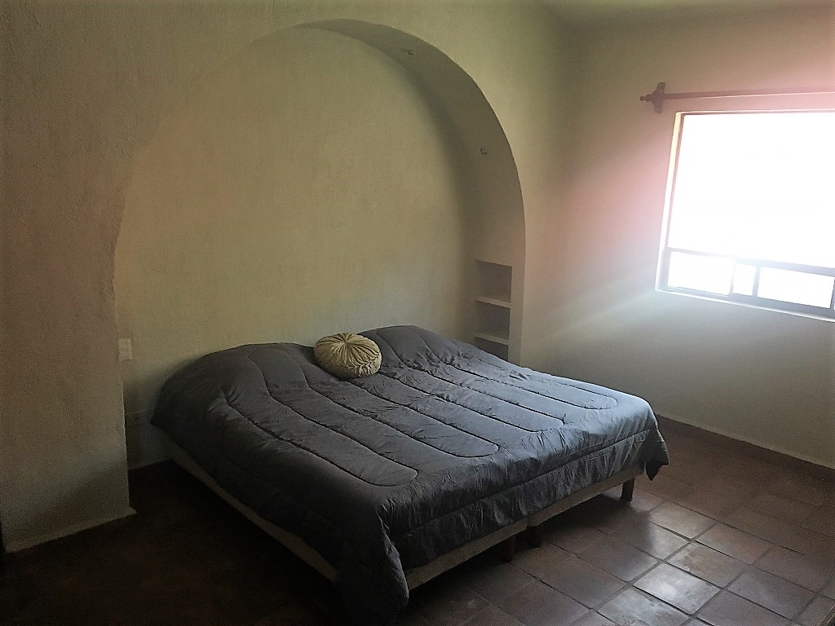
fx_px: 700
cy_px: 313
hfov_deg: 61.7
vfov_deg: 48.2
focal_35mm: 29
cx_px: 418
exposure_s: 1/30
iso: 160
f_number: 2.2
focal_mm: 4.15
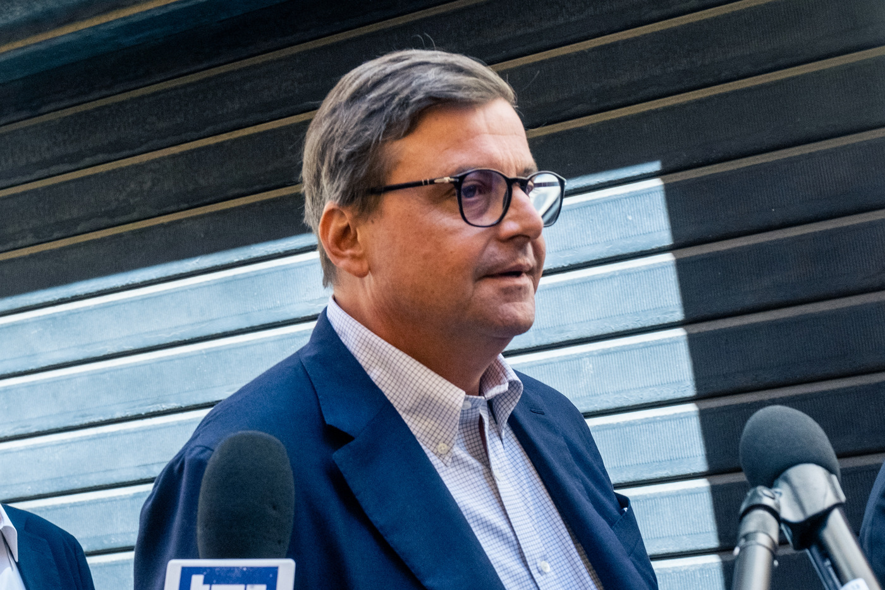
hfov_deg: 61.9
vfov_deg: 43.6
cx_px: 442
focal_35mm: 30
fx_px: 737
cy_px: 295
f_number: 4
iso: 800
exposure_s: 1/950
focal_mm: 20
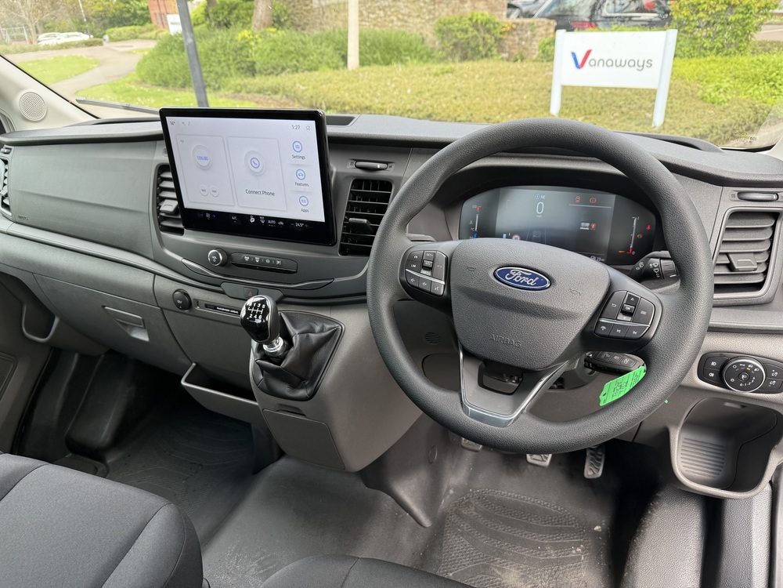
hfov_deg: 71.6
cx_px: 392
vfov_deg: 56.8
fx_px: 543
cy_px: 294
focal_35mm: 24
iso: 100
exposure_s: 1/301
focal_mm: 6.76
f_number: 1.78
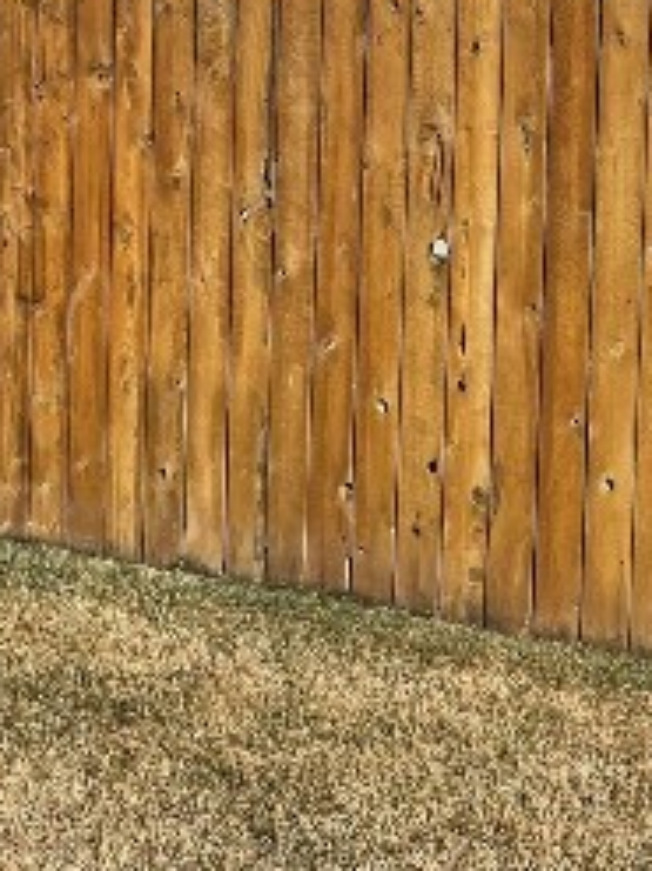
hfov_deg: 17.6
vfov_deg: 23.8
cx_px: 694
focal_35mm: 81
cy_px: 173
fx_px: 2036
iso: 32
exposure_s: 1/3861
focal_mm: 4.2
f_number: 1.6
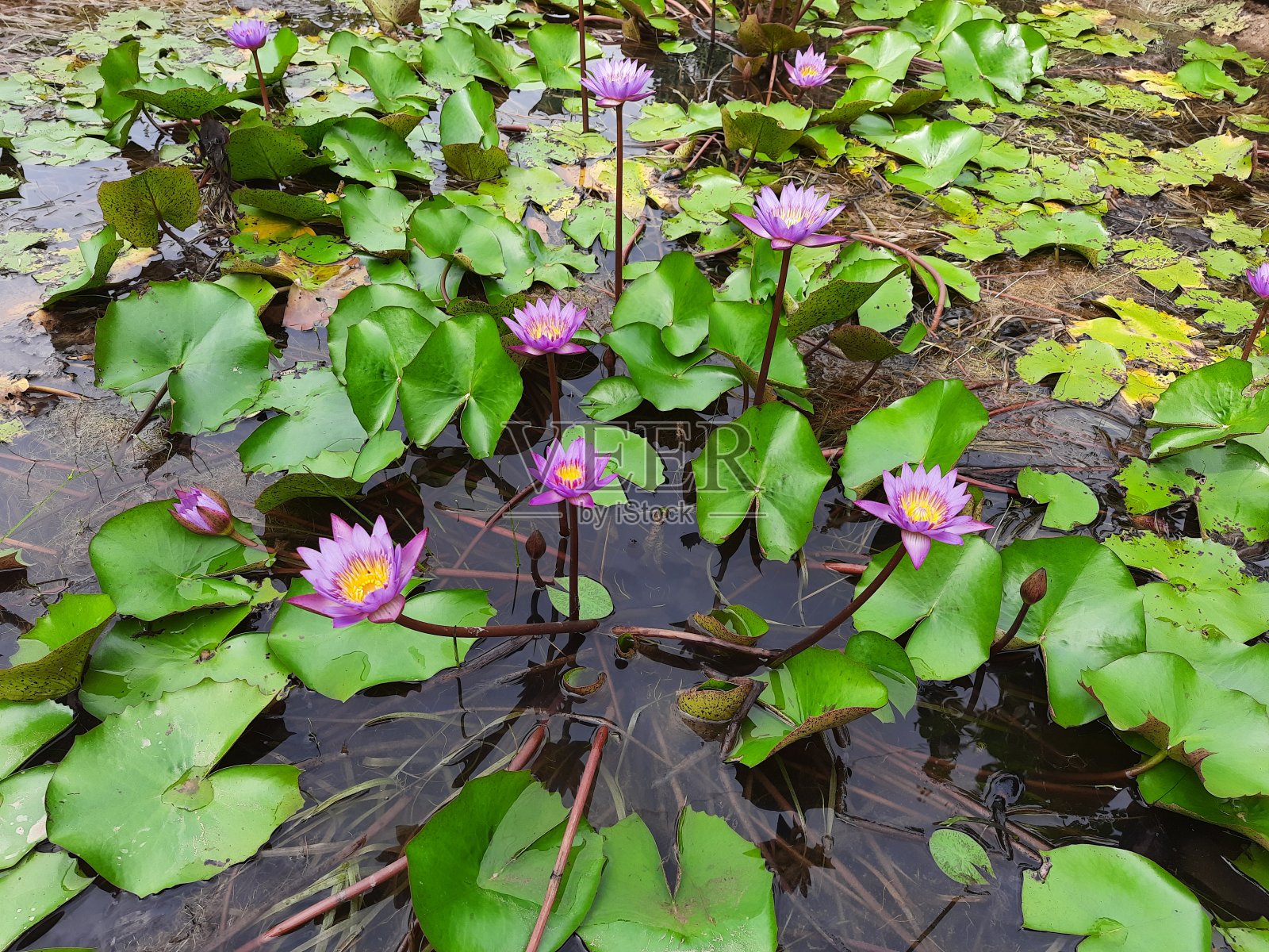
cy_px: 476
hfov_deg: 71.6
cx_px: 634
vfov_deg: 56.8
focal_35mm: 24
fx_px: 880
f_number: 1.8
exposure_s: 1/298
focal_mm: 5.23
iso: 20
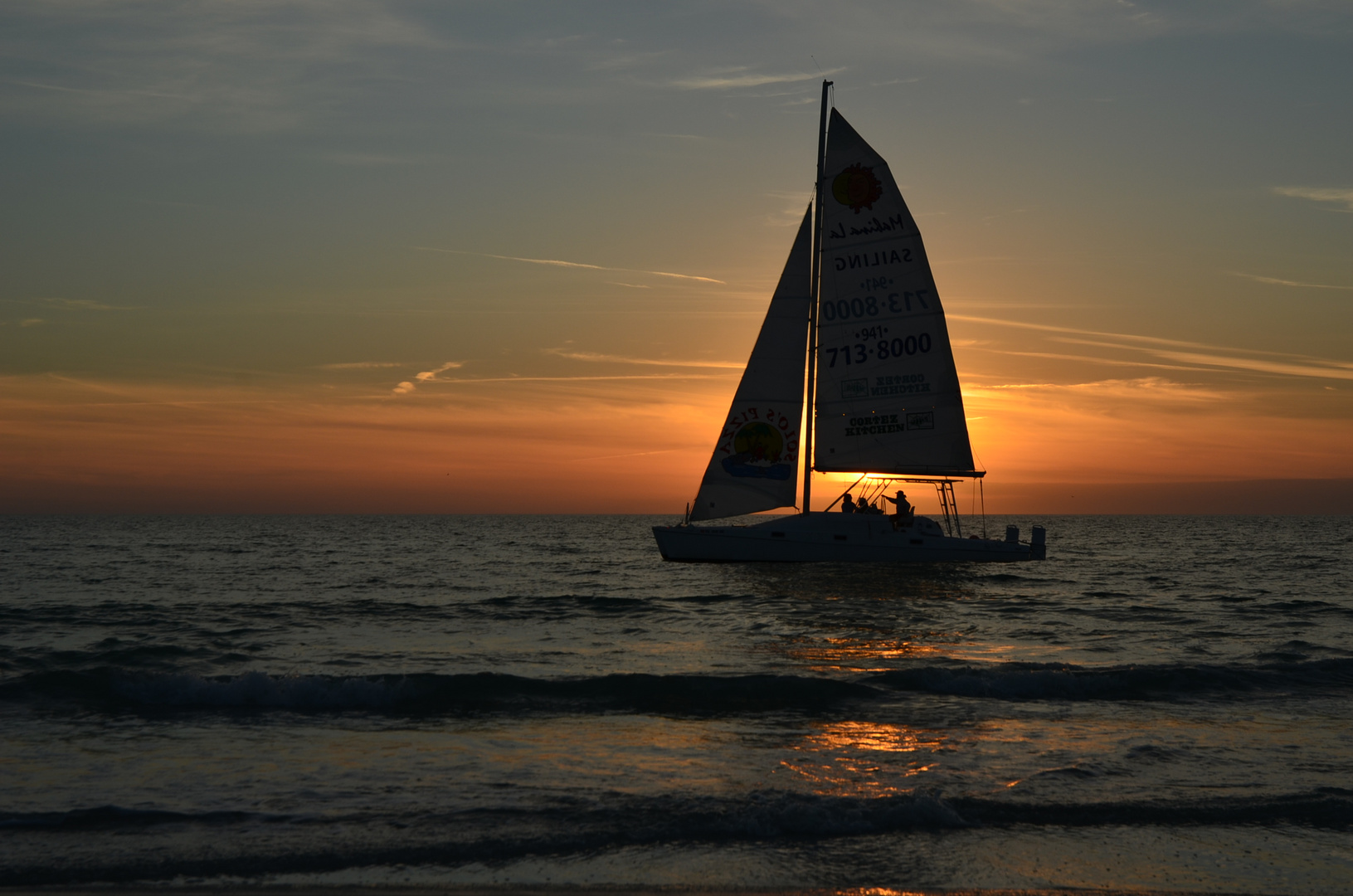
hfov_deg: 28.1
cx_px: 676
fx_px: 2700
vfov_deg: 18.8
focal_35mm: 72
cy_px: 448
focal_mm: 48
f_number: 8
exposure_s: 1/250
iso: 100
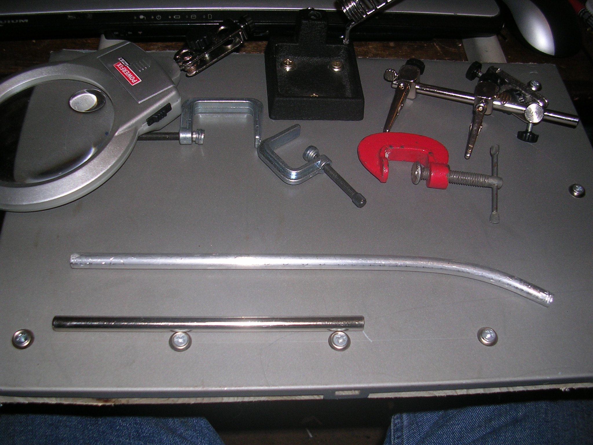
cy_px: 222
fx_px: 651
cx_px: 296
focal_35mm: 38
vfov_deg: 37.7
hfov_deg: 49.0
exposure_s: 1/60.1
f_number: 2.8
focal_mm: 5.8
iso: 50
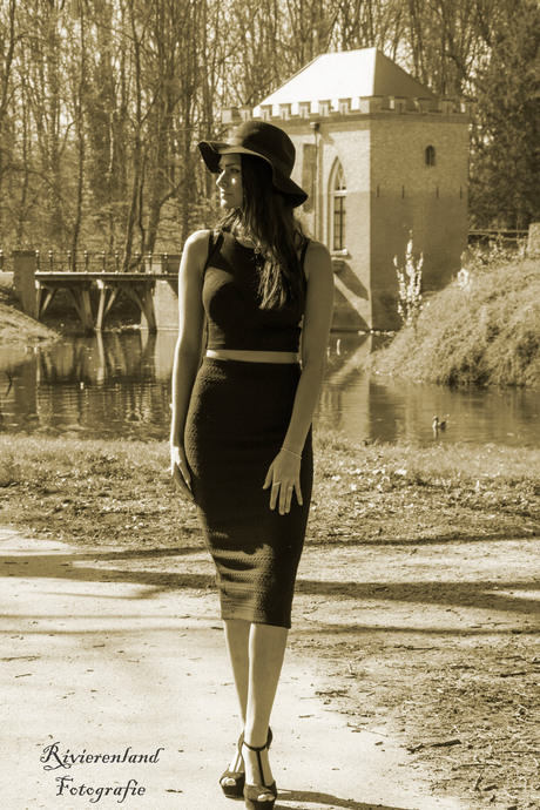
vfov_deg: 18.2
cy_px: 405
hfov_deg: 12.2
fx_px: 2531
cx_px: 270
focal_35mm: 112
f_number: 8
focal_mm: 75
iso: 200
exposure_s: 1/200
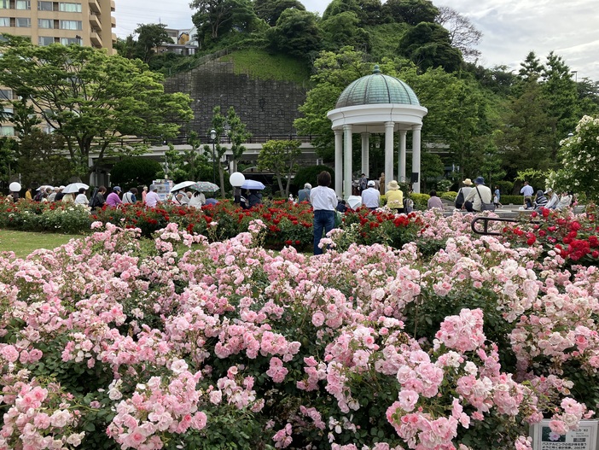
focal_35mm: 28
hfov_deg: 63.4
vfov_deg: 49.8
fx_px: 485
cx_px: 300
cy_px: 225
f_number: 1.8
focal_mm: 3.99
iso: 32
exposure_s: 1/1033
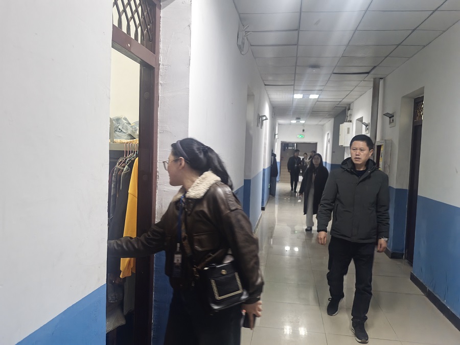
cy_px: 172
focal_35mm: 29
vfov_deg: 48.2
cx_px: 230
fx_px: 385
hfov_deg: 61.7
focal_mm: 6.98
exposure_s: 1/33.3
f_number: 1.4
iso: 500
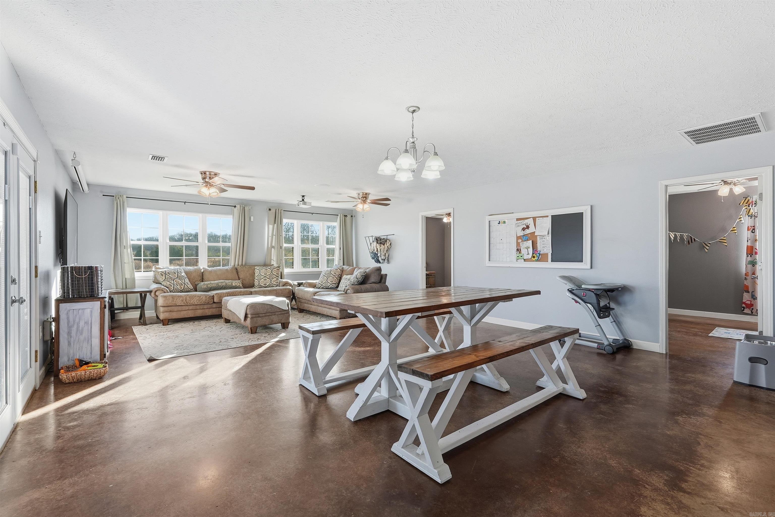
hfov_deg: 96.7
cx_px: 388
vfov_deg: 73.8
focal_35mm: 16
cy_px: 258
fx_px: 345
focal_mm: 16
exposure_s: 1/50
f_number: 9
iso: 250
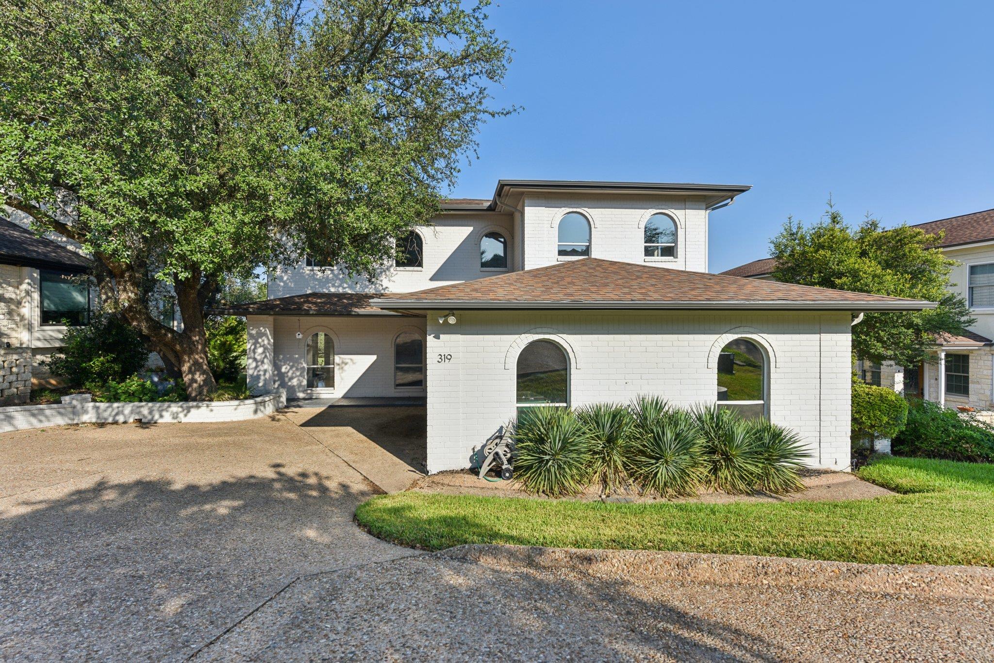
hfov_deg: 90.0
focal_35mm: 18
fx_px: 497
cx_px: 497
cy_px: 332
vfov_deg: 67.4
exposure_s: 1/250
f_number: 8
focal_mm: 18
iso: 100
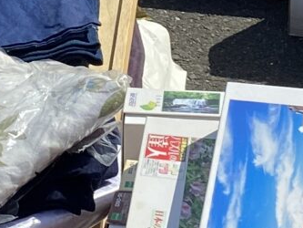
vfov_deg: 7.4
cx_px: 63
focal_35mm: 200
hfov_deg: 9.9
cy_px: -28
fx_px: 1751
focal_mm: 4.25
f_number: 1.8
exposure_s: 1/3125
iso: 32
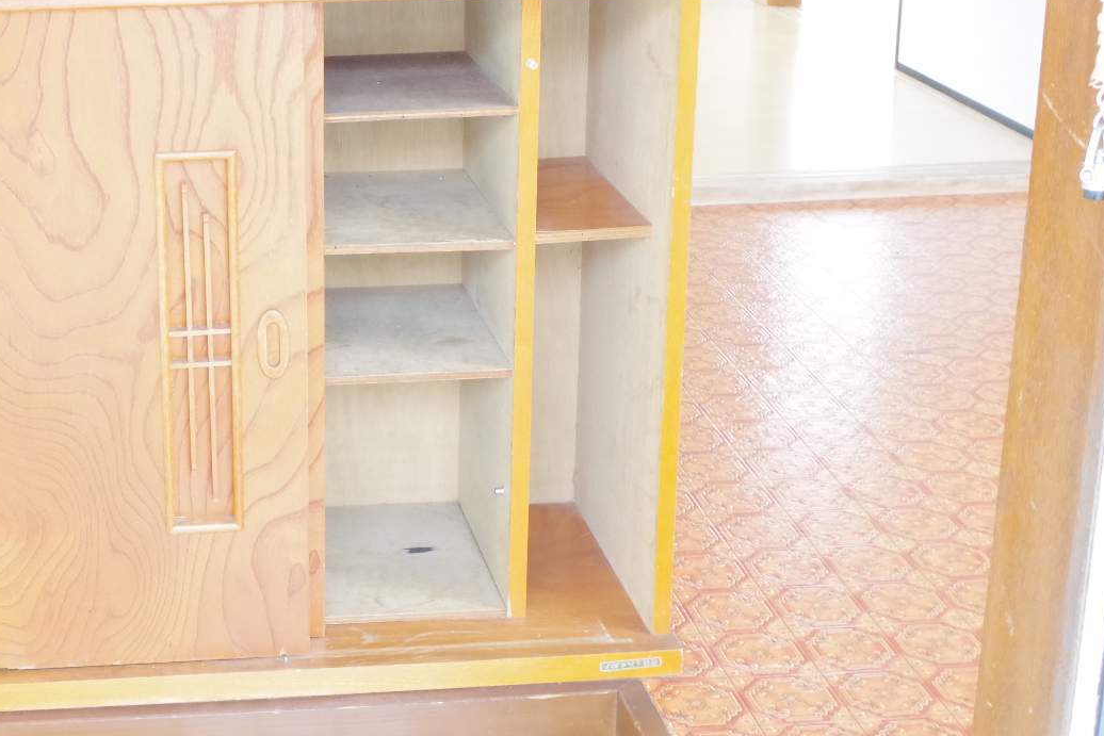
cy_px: 259
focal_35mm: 63
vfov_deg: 21.5
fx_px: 1932
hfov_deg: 30.8
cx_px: 173
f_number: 9
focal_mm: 23.13
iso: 1600
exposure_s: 1/30
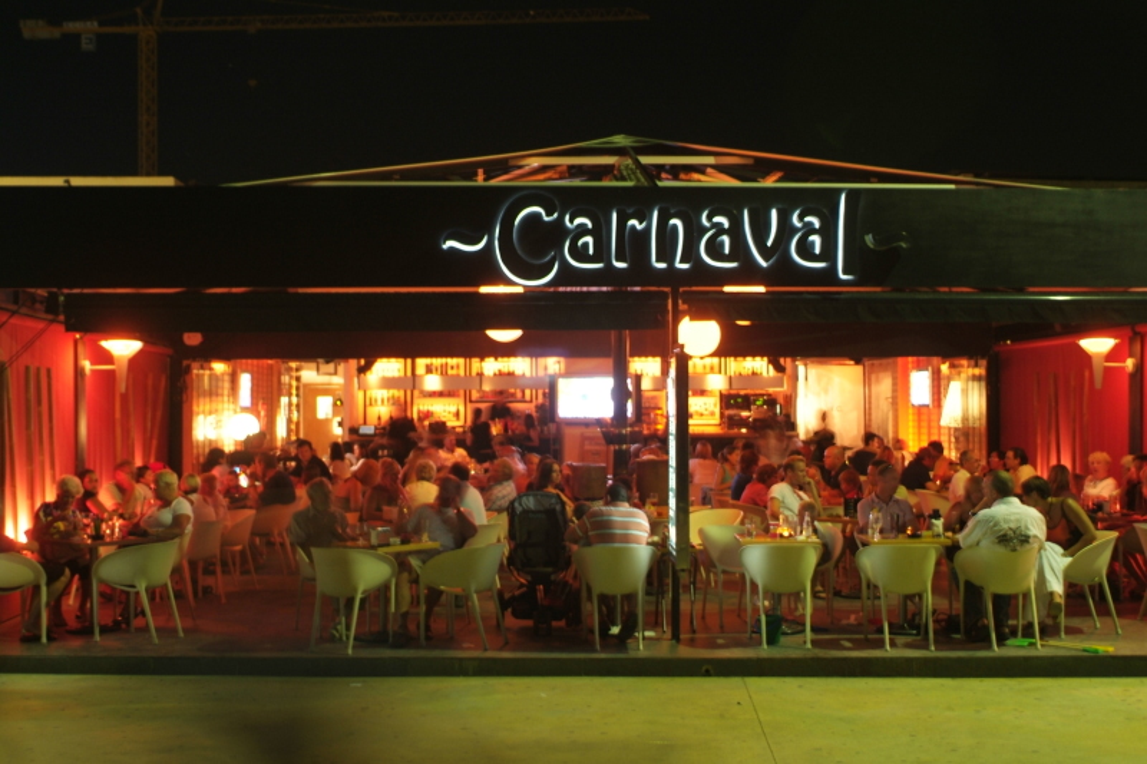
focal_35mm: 42
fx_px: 1338
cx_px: 574
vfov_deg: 31.9
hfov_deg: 46.4
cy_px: 382
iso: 400
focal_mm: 28
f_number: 2.8
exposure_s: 1/1.5
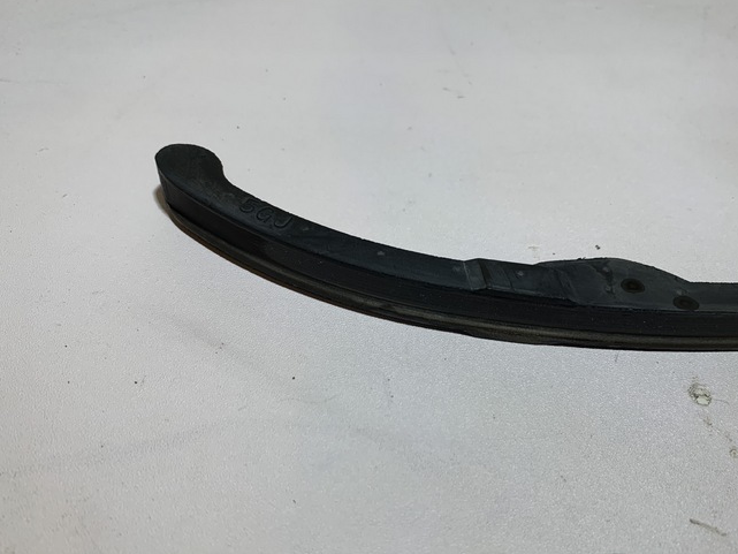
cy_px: 286
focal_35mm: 31
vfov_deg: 45.4
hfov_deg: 58.3
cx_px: 402
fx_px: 661
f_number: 1.8
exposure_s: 1/122
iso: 32
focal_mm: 4.25
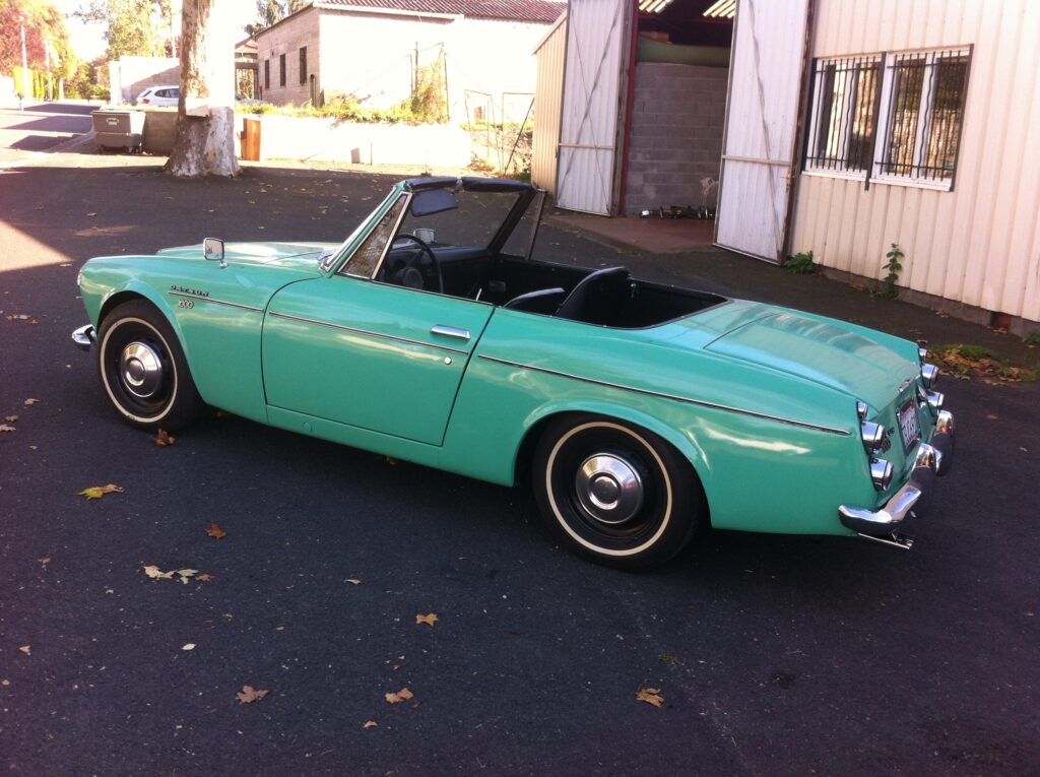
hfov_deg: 52.7
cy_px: 388
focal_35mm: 35
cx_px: 520
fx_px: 1050
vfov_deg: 40.6
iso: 80
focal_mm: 3.85
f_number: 2.8
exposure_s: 1/150
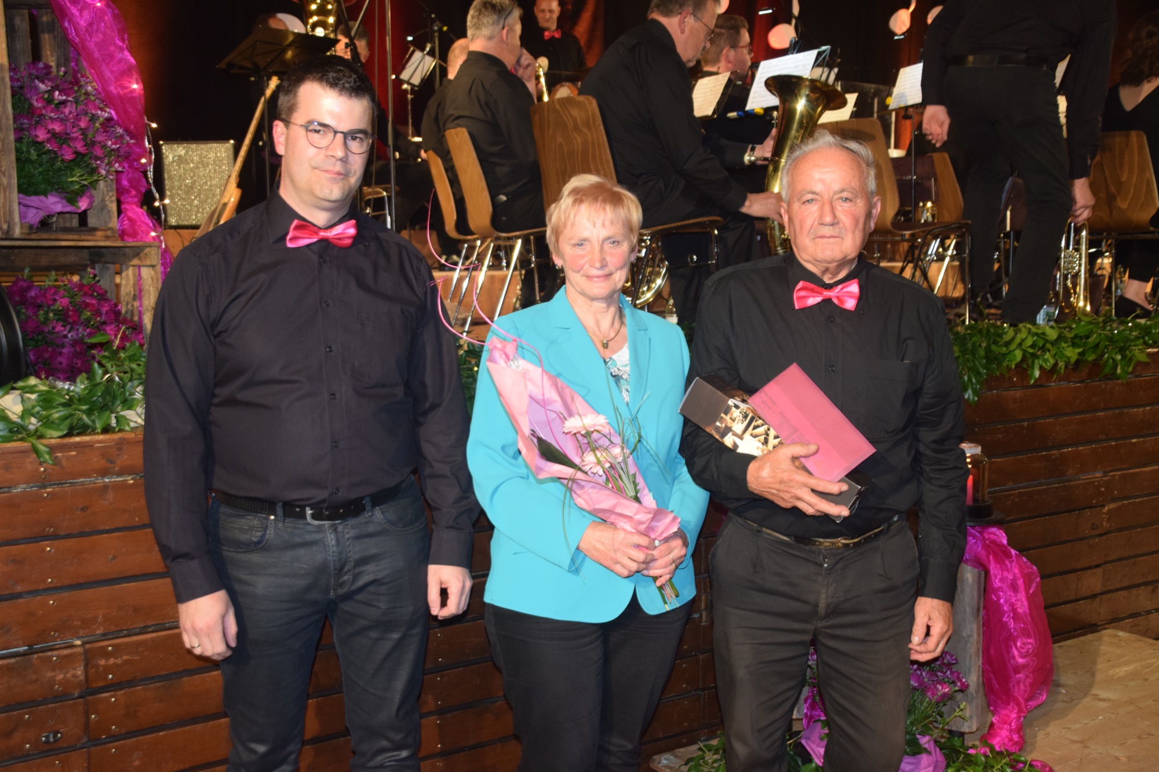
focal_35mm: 40
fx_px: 1304
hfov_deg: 47.9
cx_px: 580
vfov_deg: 33.0
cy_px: 386
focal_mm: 27
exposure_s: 1/60
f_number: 4
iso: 1000
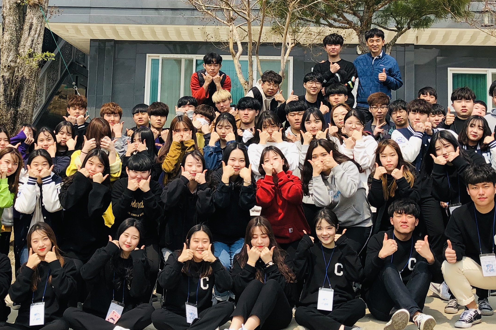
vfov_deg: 24.3
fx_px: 758
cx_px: 195
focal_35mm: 55
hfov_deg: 36.1
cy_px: 82
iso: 20
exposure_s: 1/1412
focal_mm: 3.99
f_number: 1.8
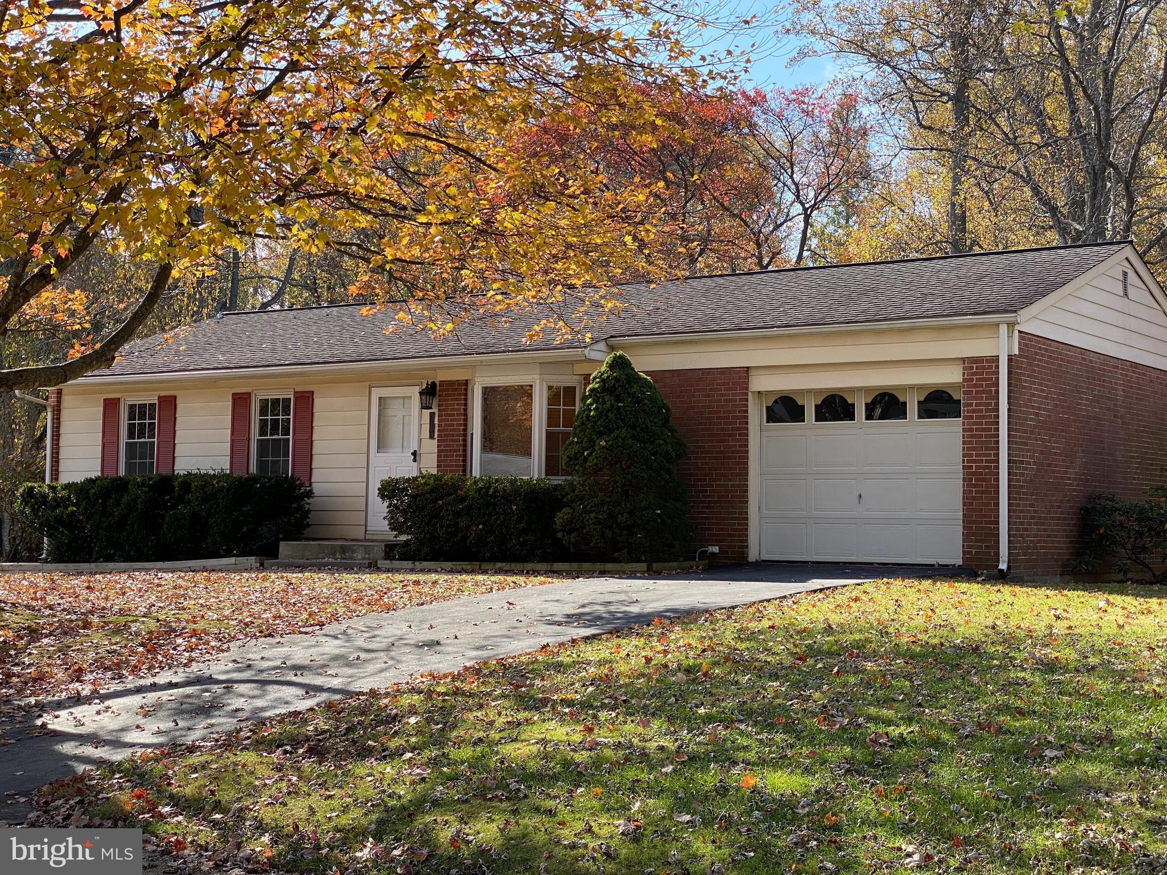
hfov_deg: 36.8
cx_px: 584
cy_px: 438
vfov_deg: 28.0
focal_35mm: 52
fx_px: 1753
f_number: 2
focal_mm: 6
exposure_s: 1/571
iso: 20
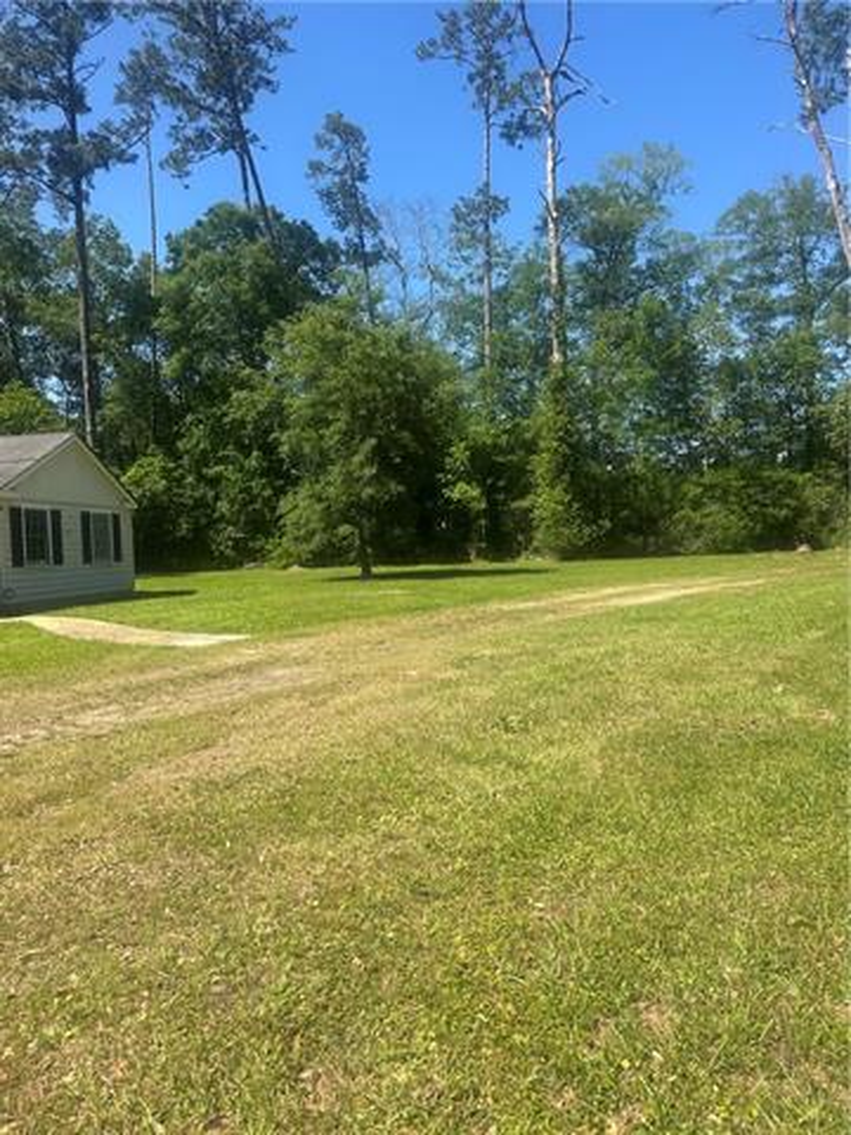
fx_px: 787
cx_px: 426
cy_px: 568
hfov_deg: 56.8
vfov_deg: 71.6
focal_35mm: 24
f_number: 1.78
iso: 80
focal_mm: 6.86
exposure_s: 1/2967
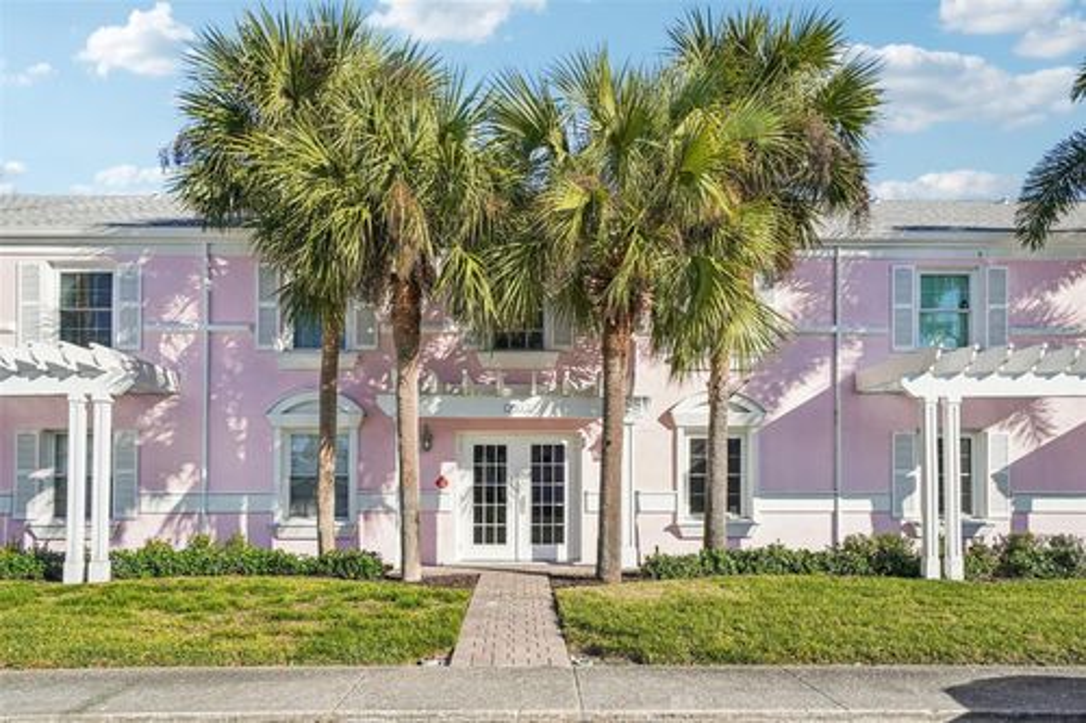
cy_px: 362
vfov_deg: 56.1
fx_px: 678
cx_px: 543
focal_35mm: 22
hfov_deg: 77.3
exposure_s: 1/250
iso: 100
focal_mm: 15
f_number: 8
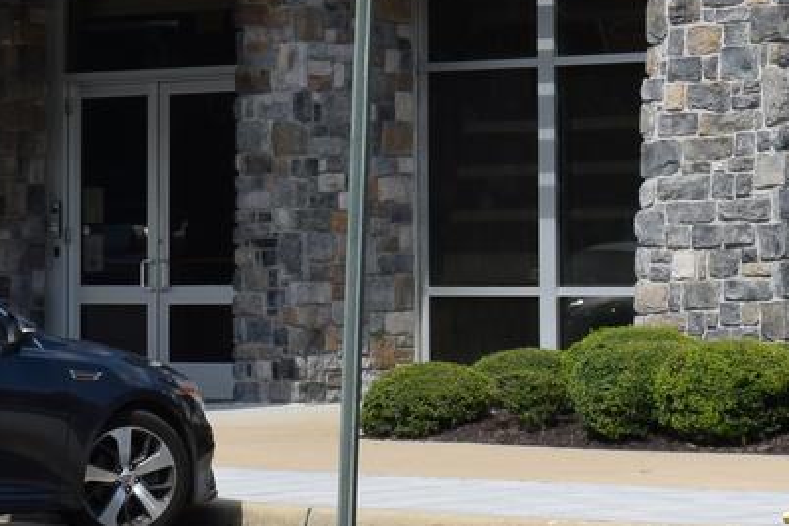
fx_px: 4054
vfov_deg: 7.3
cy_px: -199
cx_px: 552
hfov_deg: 11.1
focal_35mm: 185
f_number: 10
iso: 200
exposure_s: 1/400
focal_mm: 24
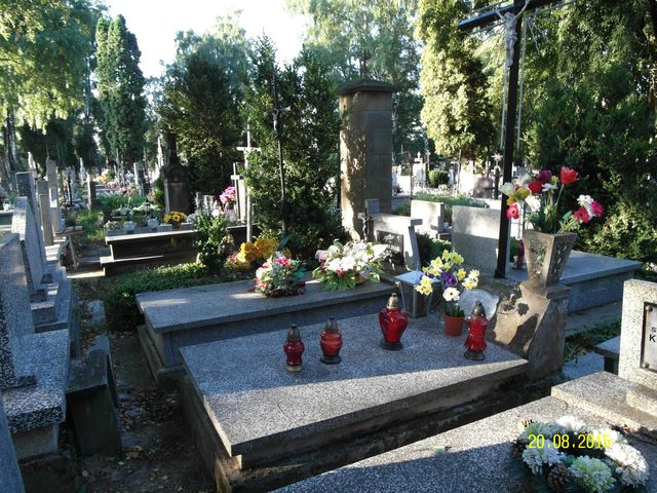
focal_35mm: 24
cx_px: 328
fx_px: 456
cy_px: 246
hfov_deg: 71.6
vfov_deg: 56.8
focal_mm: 5.2
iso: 100
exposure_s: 1/60
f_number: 3.4
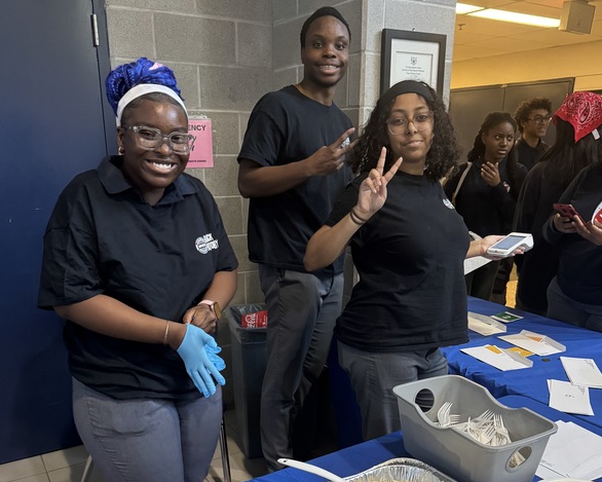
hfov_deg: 55.7
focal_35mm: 32
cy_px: 327
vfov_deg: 45.0
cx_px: 306
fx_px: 570
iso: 800
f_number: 1.78
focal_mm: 6.76
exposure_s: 1/60
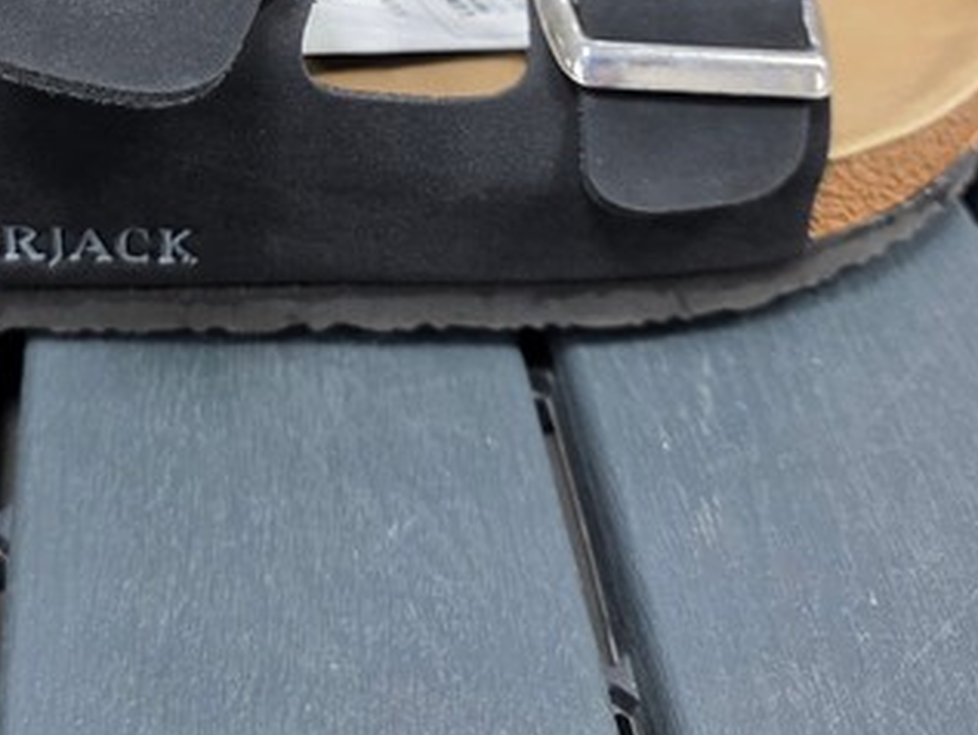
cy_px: -105
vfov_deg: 23.4
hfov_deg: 32.4
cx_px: 204
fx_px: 1639
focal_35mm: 58
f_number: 1.7
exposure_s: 1/100
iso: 400
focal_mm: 6.3
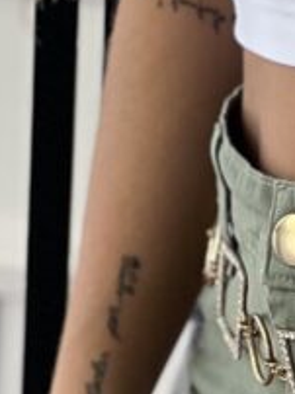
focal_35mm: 356
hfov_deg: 4.1
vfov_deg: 5.5
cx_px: 490
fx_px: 4054
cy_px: 727
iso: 80
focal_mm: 9
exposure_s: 1/120
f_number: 2.8
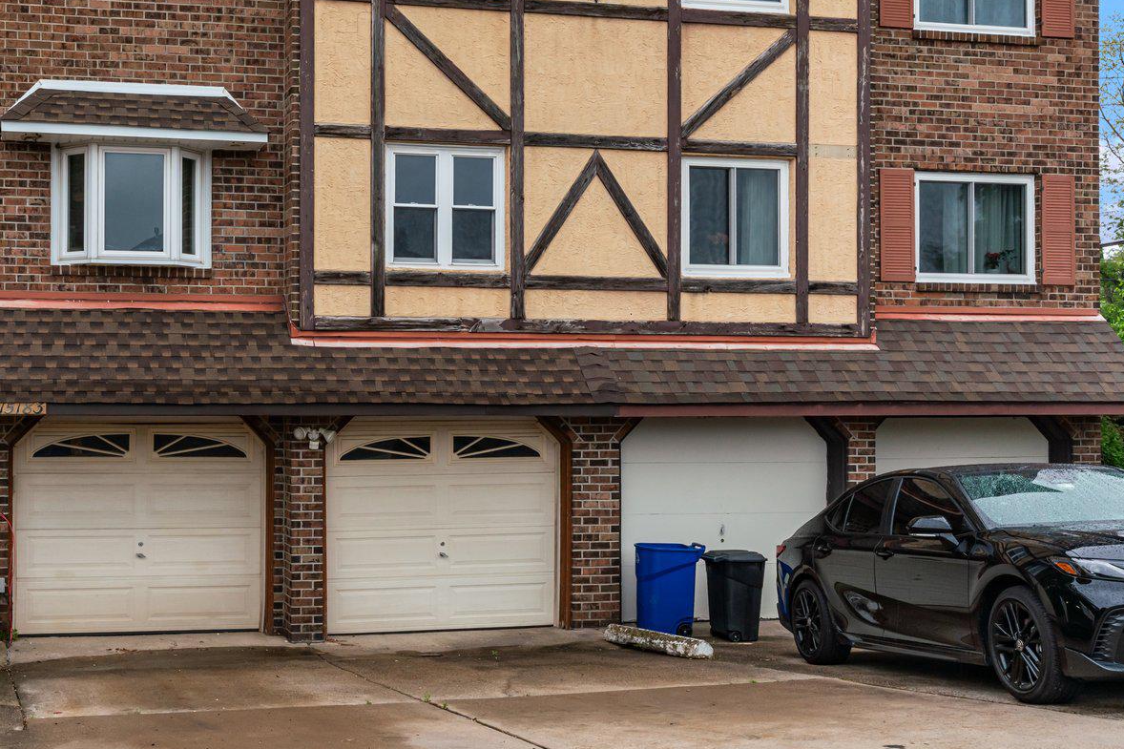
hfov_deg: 46.6
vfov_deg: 32.6
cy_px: 172
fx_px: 1249
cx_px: 274
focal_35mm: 40
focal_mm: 23
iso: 640
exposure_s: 1/60
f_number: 11
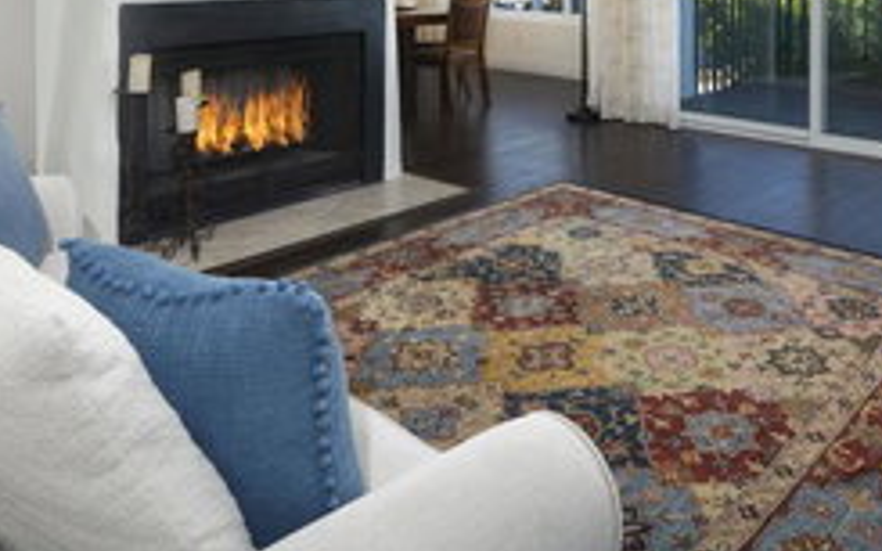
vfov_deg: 35.1
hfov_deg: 58.3
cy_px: -22
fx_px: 769
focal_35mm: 32
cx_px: 590
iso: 320
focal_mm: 16
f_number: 8
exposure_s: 1/250
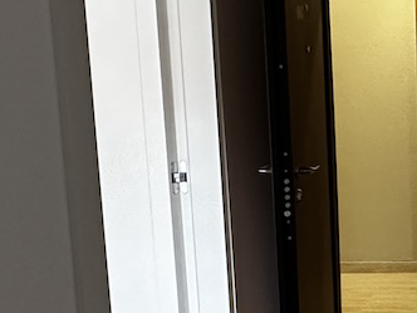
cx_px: 539
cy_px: 176
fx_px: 651
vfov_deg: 27.0
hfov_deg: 29.0
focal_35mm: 54
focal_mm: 2.22
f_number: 2.2
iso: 320
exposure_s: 1/60
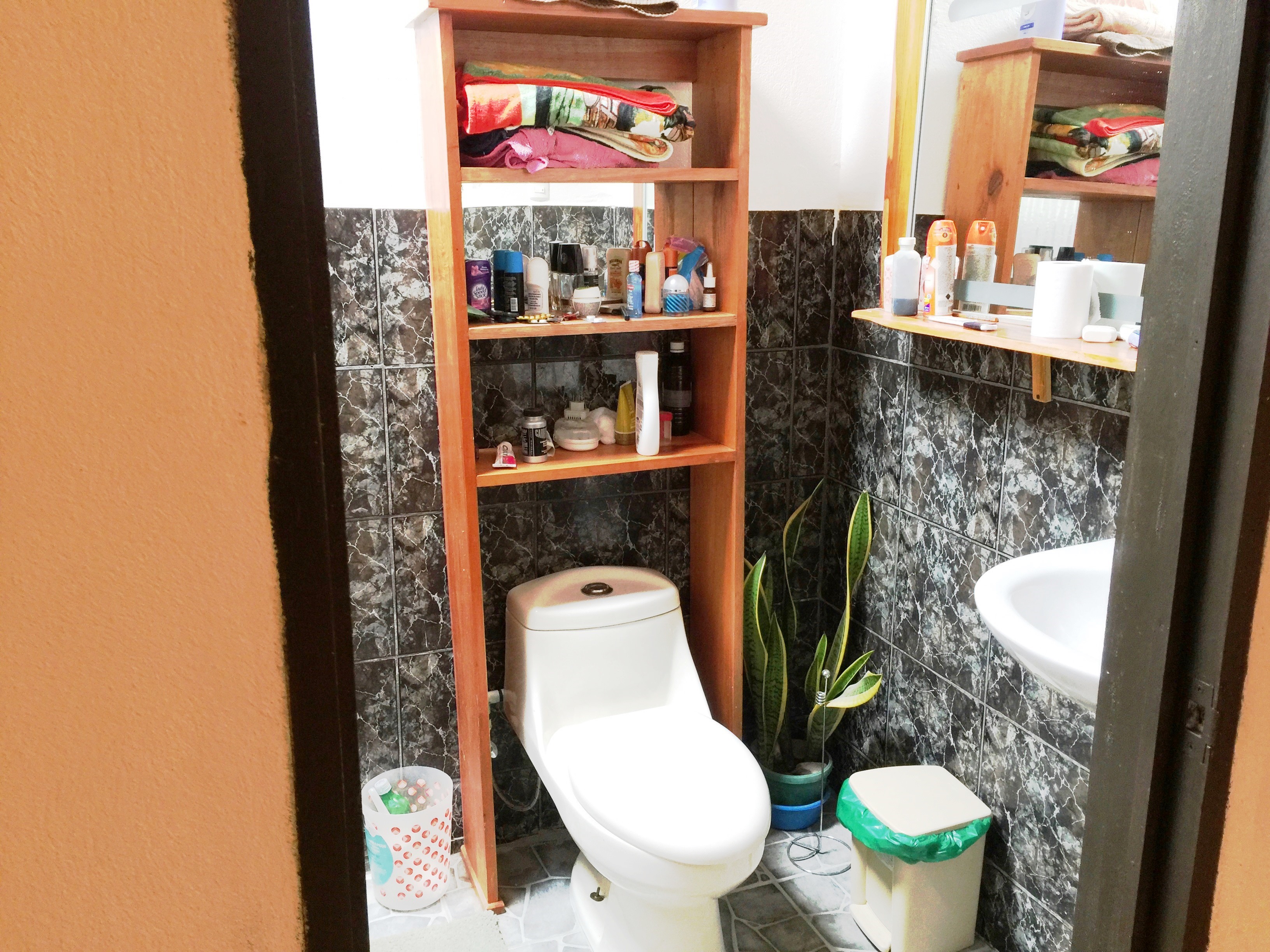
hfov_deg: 61.7
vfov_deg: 48.2
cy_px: 476
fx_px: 1064
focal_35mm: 29
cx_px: 635
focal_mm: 4.15
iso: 50
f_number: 2.2
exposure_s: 1/15
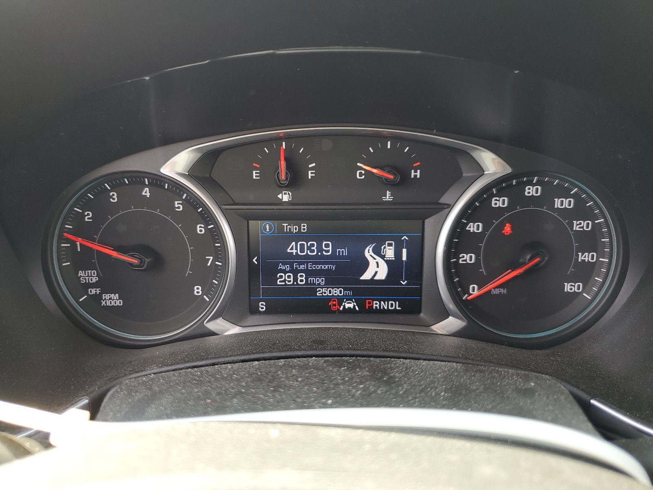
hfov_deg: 67.3
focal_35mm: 26
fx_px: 490
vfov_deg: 53.1
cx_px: 326
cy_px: 245
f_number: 1.5
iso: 50
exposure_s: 1/127
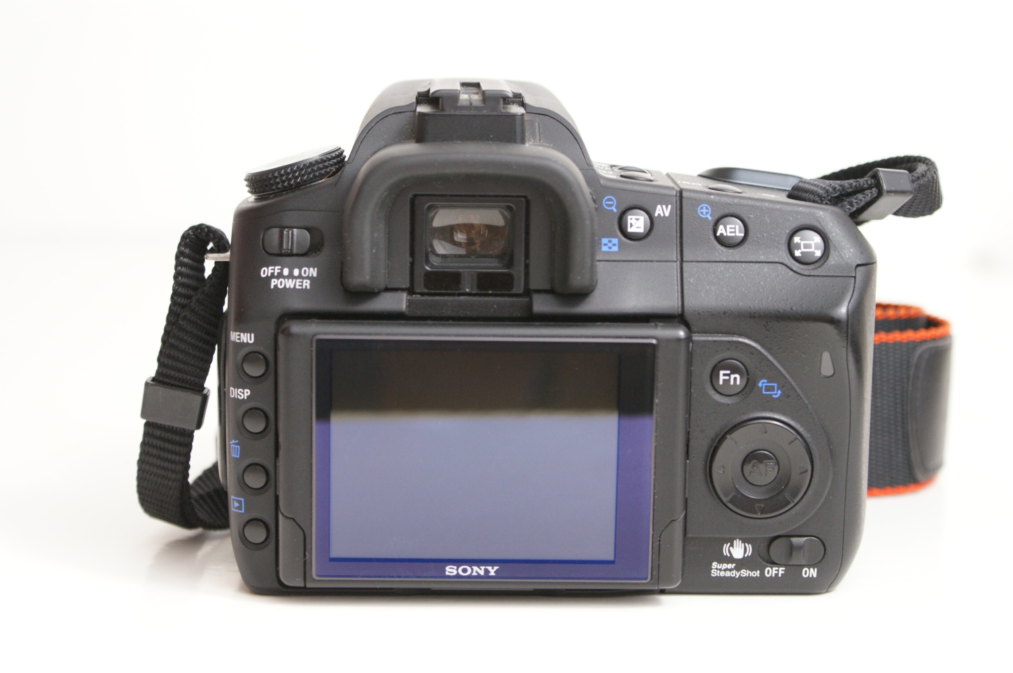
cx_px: 506
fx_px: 2108
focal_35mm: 75
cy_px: 336
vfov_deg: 18.1
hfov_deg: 27.0
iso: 400
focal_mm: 50
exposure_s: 1/20
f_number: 5.6
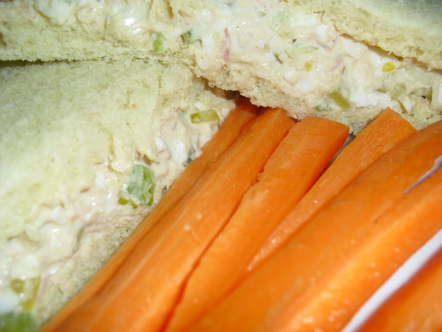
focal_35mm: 36
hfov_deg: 51.4
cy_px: 166
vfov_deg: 39.7
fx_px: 460
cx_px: 221
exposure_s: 1/60
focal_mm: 6.3
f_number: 3.1
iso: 80
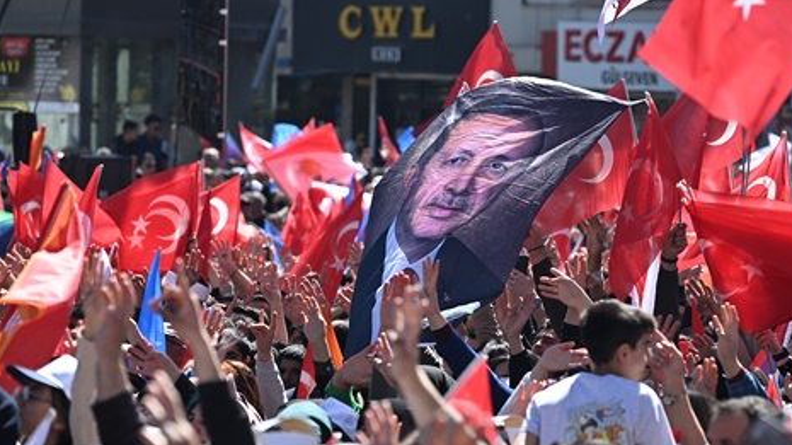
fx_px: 5961
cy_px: 256
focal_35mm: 284
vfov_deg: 4.3
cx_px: 508
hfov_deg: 7.6
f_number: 7.1
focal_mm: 210
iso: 200
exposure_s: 1/400
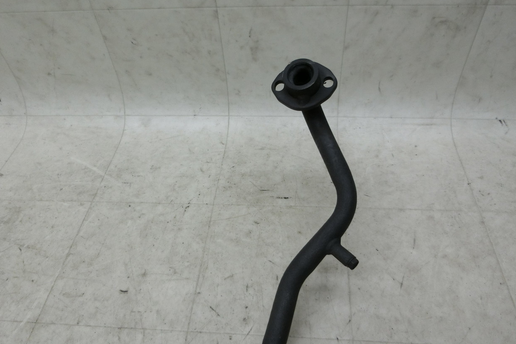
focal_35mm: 27
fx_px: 387
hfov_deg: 67.4
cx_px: 265
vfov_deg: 47.9
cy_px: 180
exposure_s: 1/125
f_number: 3.5
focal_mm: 4.5
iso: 320
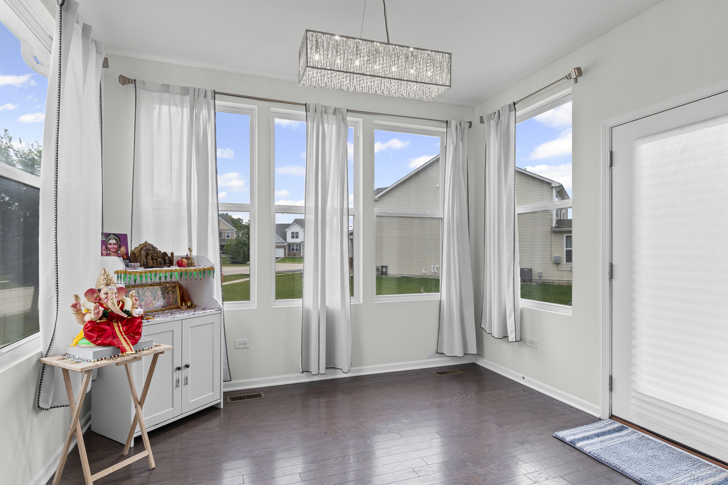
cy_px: 242
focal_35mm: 18
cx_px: 364
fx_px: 364
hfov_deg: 90.0
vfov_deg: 67.4
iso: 320
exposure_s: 1/100
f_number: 8
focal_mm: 12
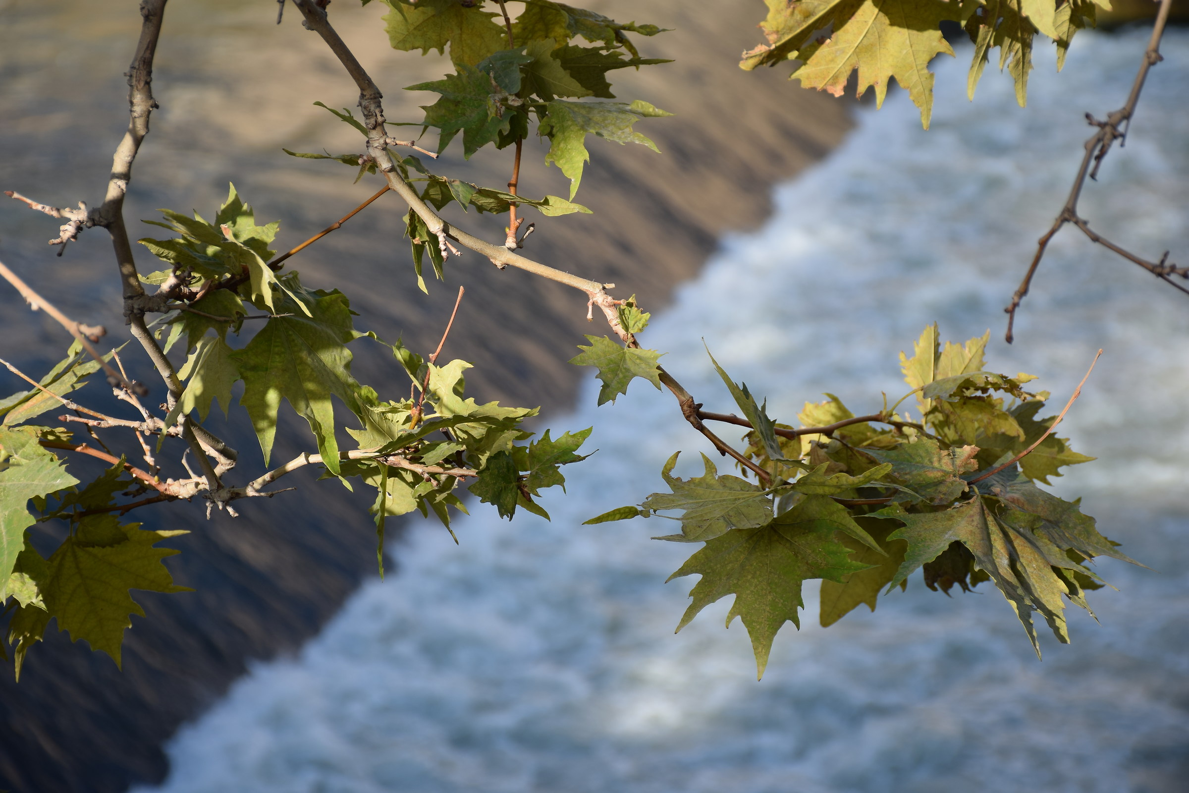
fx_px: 3963
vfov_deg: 11.4
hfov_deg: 17.1
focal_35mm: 120
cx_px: 594
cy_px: 396
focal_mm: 80
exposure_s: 1/250
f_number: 5.3
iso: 100
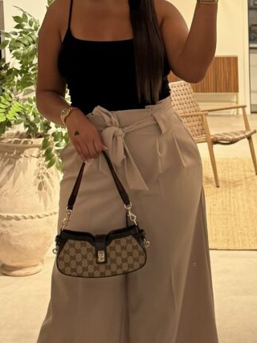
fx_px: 446
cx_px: 137
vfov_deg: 41.7
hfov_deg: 32.2
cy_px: 219
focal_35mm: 45
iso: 200
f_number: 1.78
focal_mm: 6.76
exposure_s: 1/100
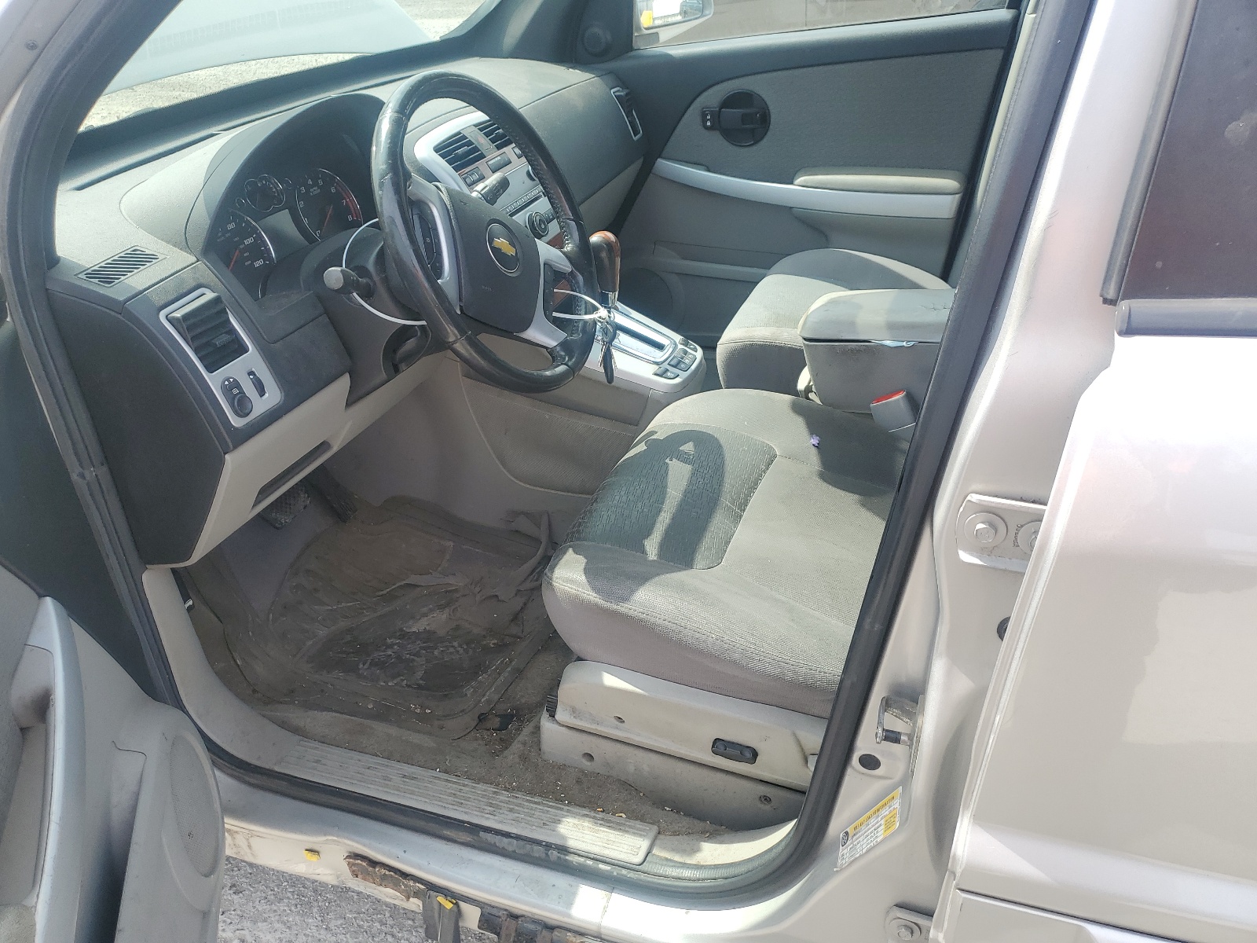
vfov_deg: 53.1
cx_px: 628
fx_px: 944
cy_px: 472
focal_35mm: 26
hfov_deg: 67.3
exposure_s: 1/769
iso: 50
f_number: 1.5
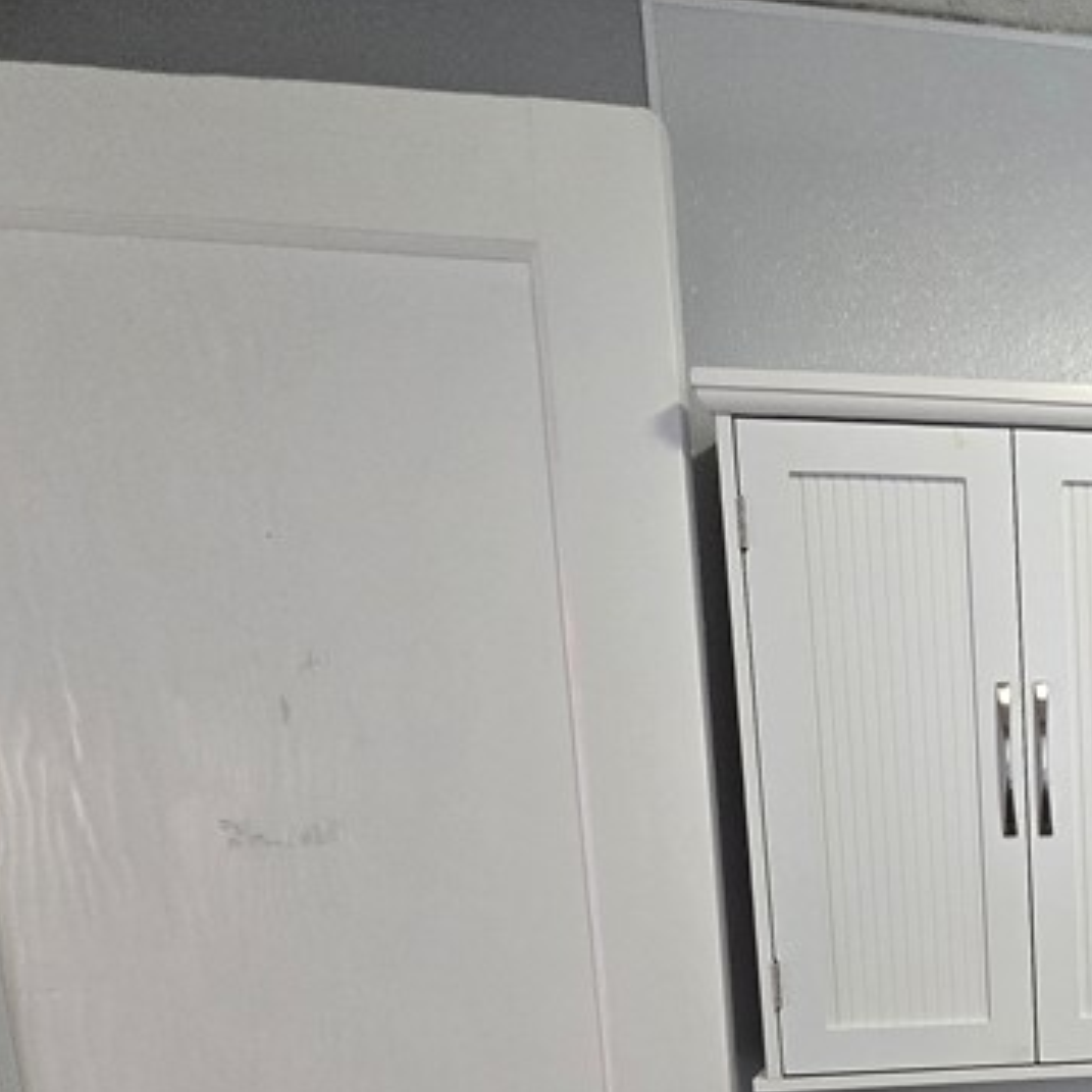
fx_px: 1178
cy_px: 1061
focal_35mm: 33
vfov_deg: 43.5
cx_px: 1193
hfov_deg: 40.5
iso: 400
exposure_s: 1/60
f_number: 2.2
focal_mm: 2.2
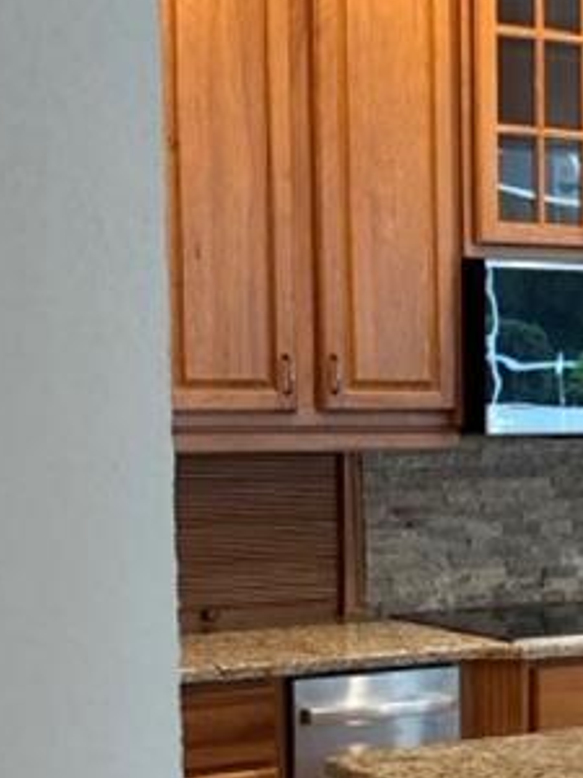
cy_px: 622
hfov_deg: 13.2
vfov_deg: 18.7
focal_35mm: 104
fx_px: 2335
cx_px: 964
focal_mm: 5.96
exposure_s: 1/60
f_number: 1.6
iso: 160
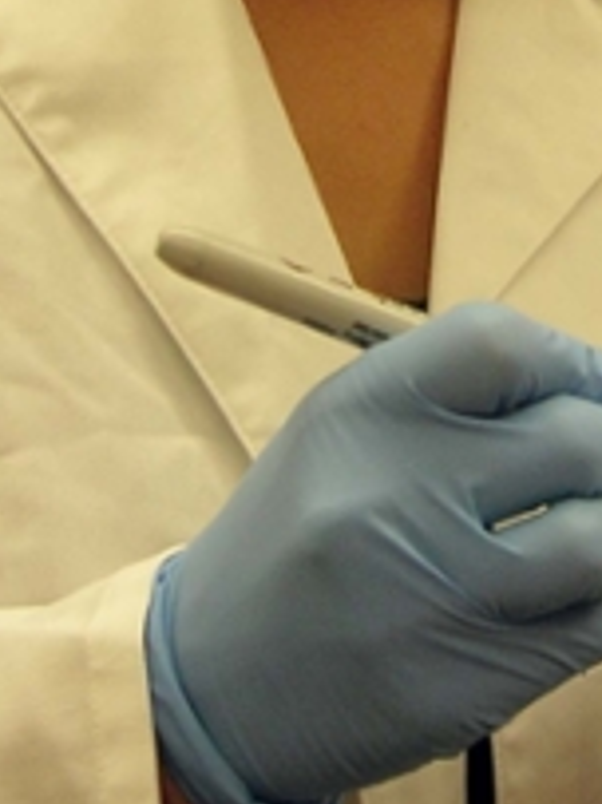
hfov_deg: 11.2
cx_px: 590
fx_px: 3041
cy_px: -89
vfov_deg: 14.7
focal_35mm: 131
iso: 64
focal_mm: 7.8
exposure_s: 1/58.3
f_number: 2.8
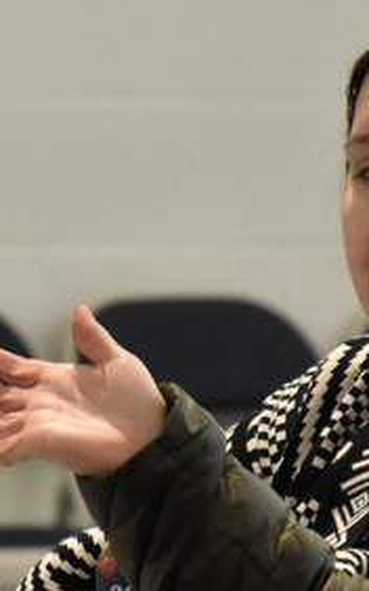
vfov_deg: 2.7
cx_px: -67
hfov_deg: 1.7
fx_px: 12515
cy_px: 269
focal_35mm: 777
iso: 6400
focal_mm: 140
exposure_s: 1/320
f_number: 5.6
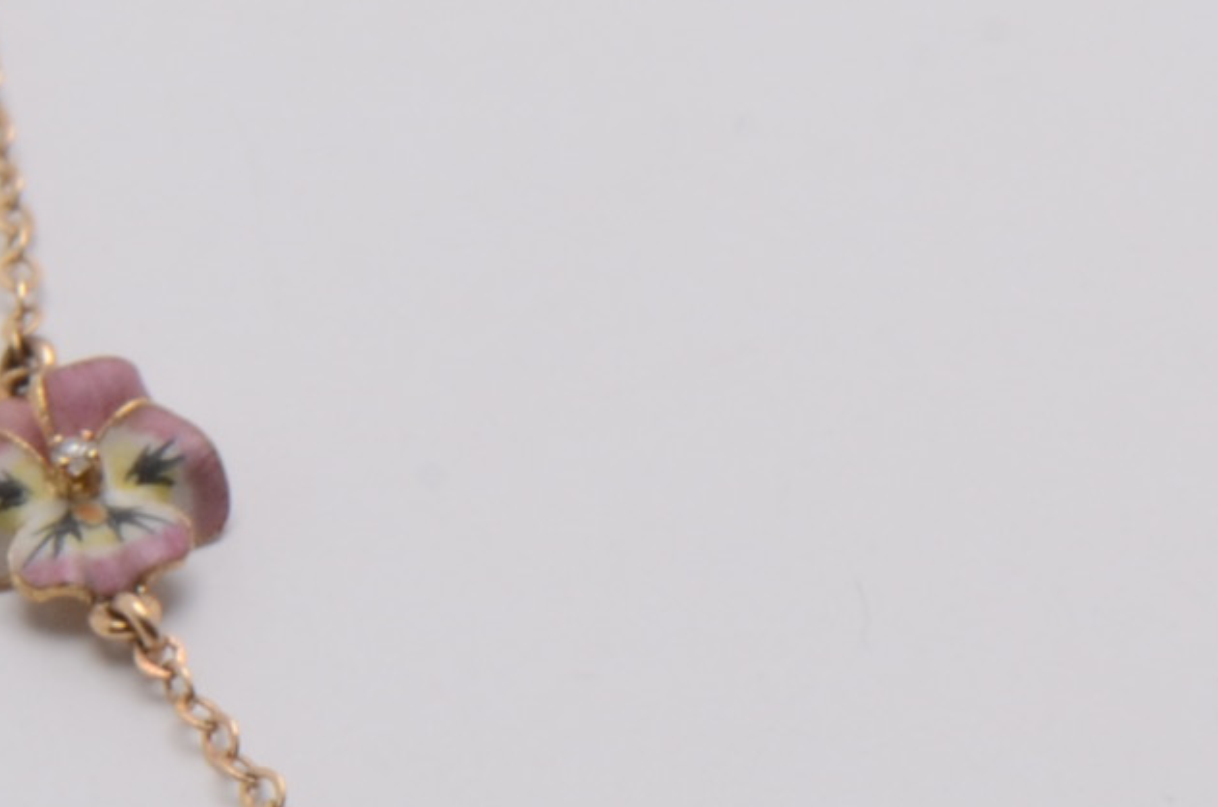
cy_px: 380
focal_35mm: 498
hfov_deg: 4.1
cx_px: 1552
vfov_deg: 2.7
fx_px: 16813
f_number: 18
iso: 200
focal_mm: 85
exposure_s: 1/125
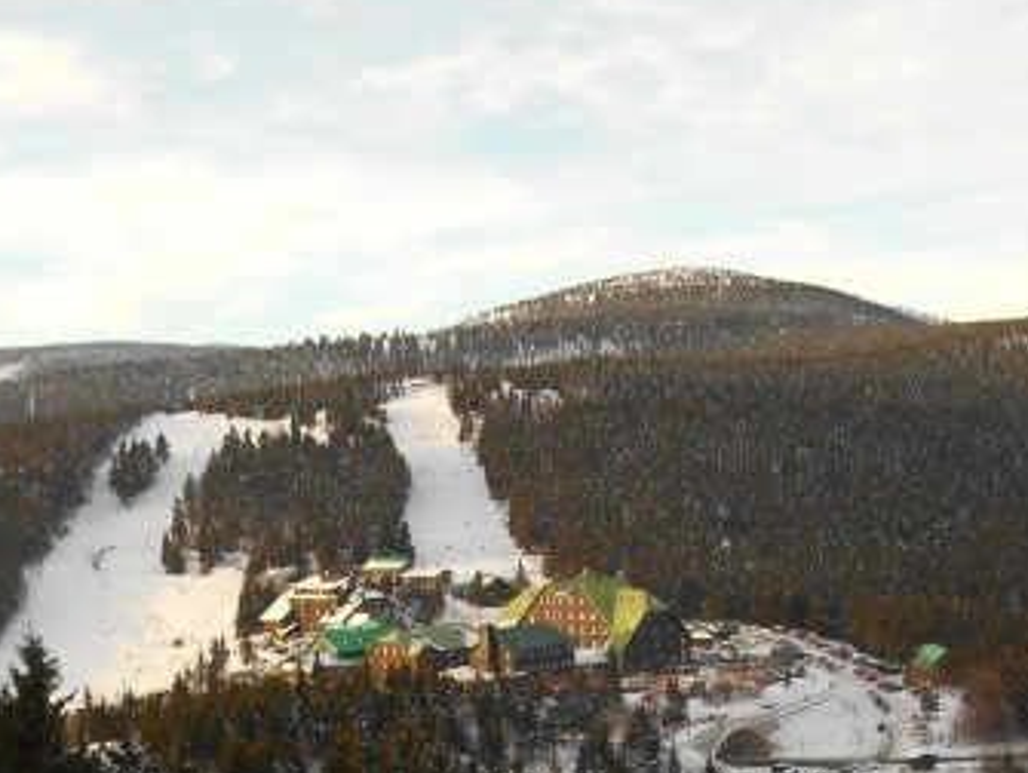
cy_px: 828
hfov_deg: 31.1
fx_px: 1843
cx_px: 608
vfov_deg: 22.5
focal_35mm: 62
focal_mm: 4.7
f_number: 3.4
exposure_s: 1/200
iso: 80
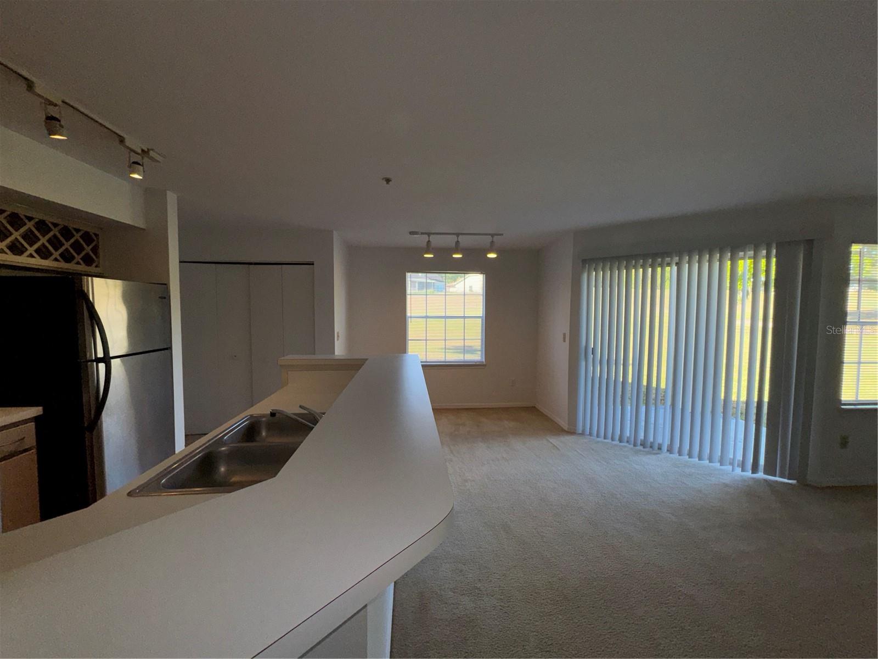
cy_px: 330
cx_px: 439
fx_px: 355
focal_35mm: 14
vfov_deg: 85.7
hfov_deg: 102.1
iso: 32
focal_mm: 2.22
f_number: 2.2
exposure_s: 1/236
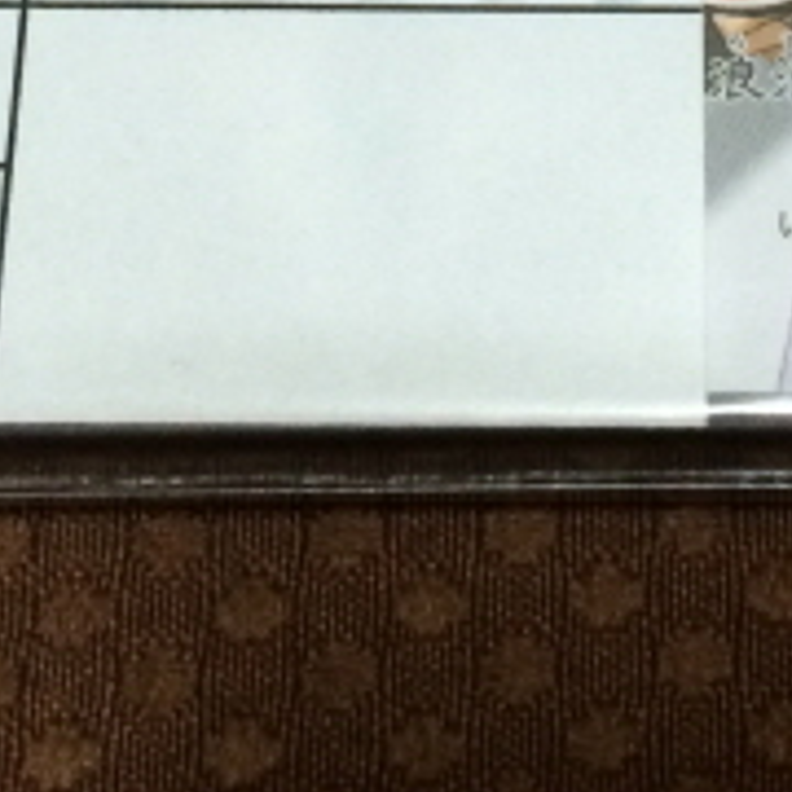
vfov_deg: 13.8
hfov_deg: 14.7
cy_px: -422
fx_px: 3054
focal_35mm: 118
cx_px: 616
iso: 200
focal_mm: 4.12
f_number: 2.2
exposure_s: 1/30
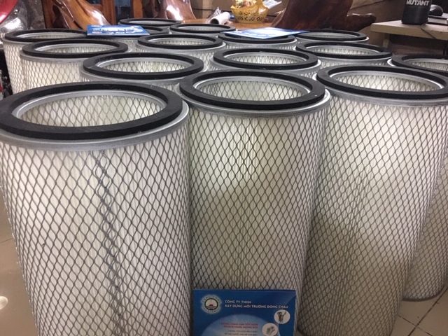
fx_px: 375
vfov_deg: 48.2
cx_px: 224
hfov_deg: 61.7
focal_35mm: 29
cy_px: 168
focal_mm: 4.15
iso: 80
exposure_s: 1/4
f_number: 2.2
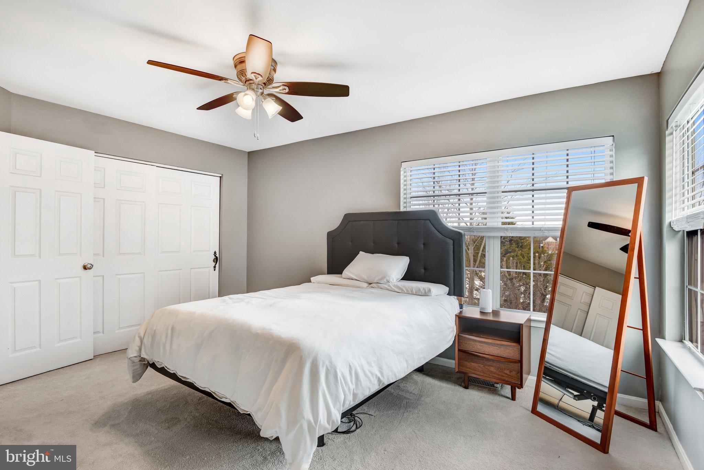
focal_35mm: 17
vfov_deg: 70.5
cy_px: 235
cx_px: 352
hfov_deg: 93.3
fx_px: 333
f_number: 8
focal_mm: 17
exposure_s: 1/60
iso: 400
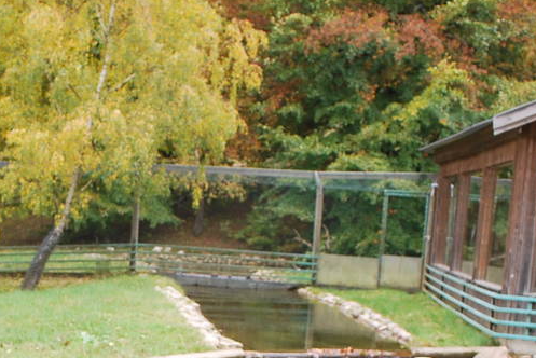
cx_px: 66
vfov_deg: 15.2
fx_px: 1296
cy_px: 418
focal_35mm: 87
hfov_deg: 22.8
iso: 200
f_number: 4.5
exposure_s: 1/80
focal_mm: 18
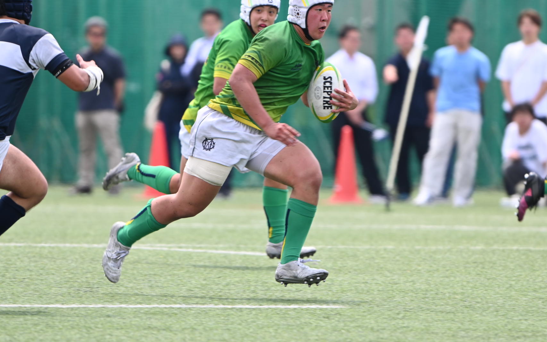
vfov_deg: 1.9
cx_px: 276
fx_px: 10495
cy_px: 136
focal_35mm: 704
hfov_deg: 3.0
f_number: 6.3
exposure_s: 1/500
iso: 320
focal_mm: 520
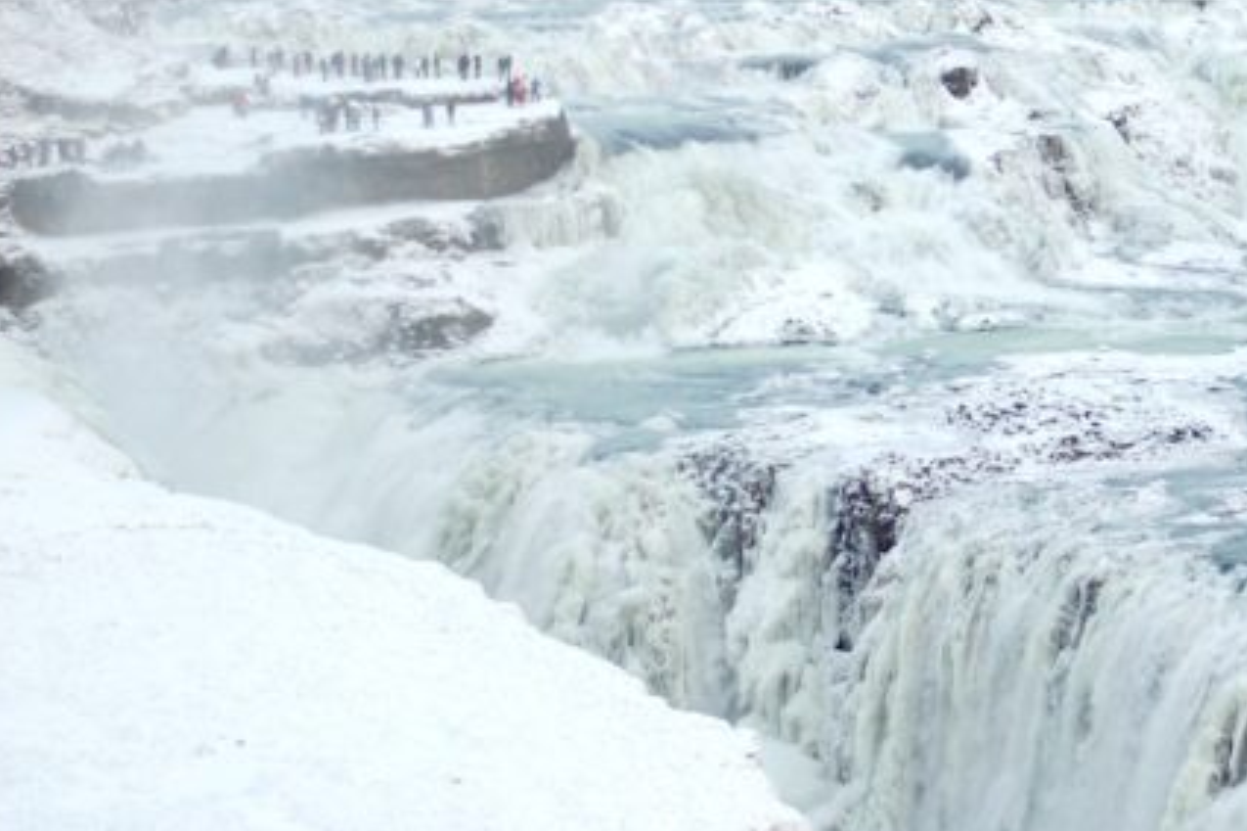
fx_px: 3912
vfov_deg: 12.1
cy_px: 269
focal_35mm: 113
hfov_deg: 18.0
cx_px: 989
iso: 280
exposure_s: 1/125
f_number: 5.6
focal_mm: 46
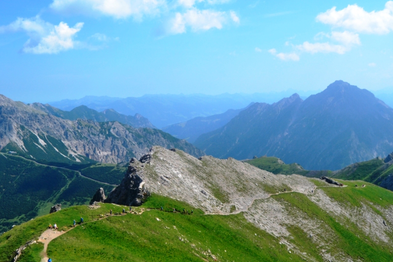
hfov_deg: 50.5
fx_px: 411
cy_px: 141
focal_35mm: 38
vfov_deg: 35.3
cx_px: 145
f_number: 11
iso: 400
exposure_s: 1/400
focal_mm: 19
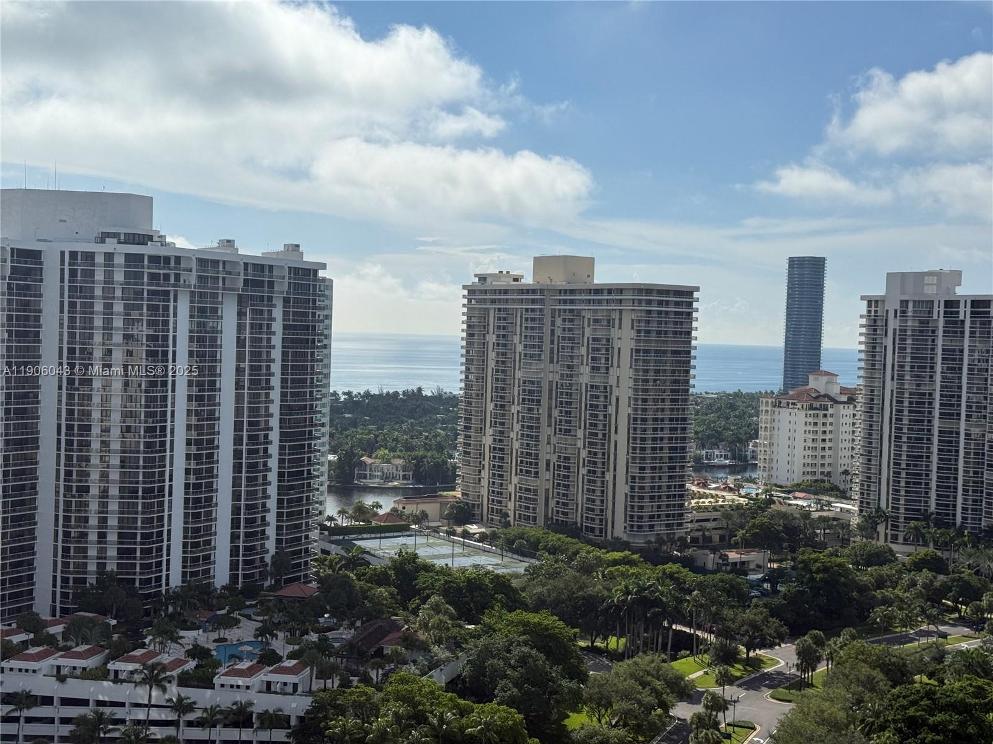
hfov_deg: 39.7
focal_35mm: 48
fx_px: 1377
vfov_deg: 30.3
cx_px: 496
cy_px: 372
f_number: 1.78
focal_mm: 6.76
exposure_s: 1/11364
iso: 50
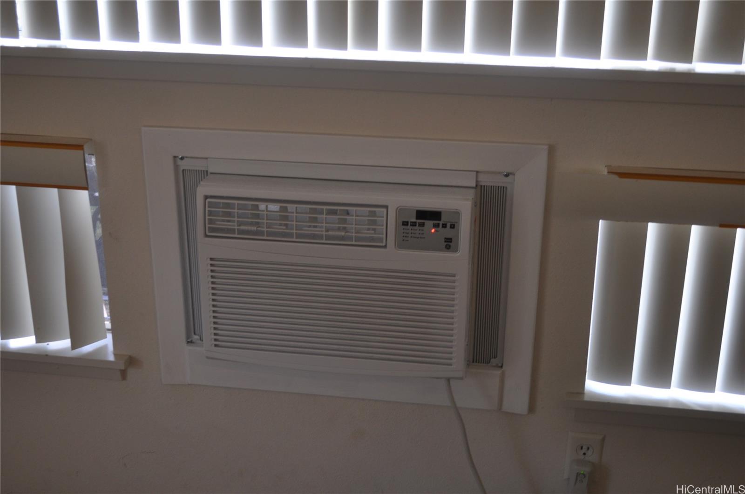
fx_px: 992
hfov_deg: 41.2
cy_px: 247
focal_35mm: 48
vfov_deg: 28.0
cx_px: 372
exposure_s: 1/25
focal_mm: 32
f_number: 5
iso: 400
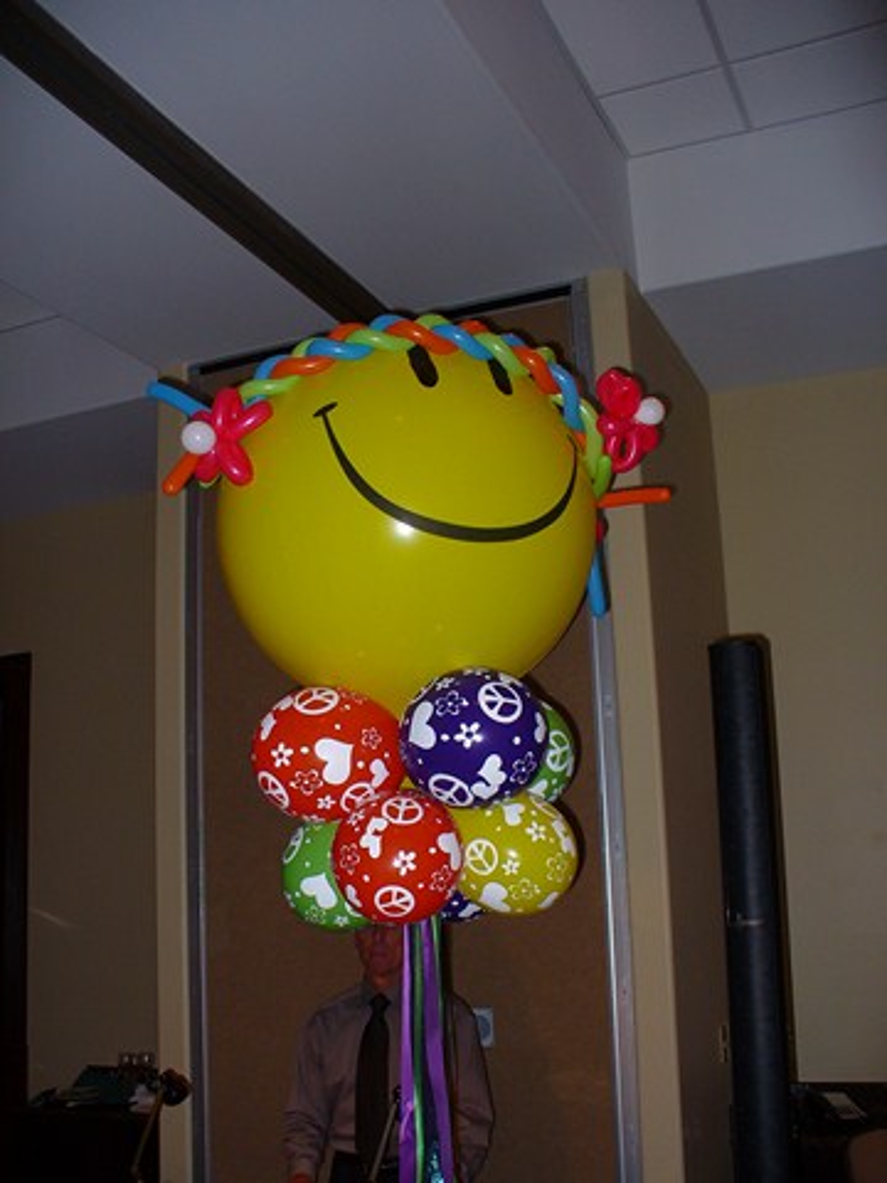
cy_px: 592
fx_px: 1264
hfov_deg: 38.7
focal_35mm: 37
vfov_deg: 50.1
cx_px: 444
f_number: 2.8
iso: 80
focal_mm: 6.1
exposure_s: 1/30
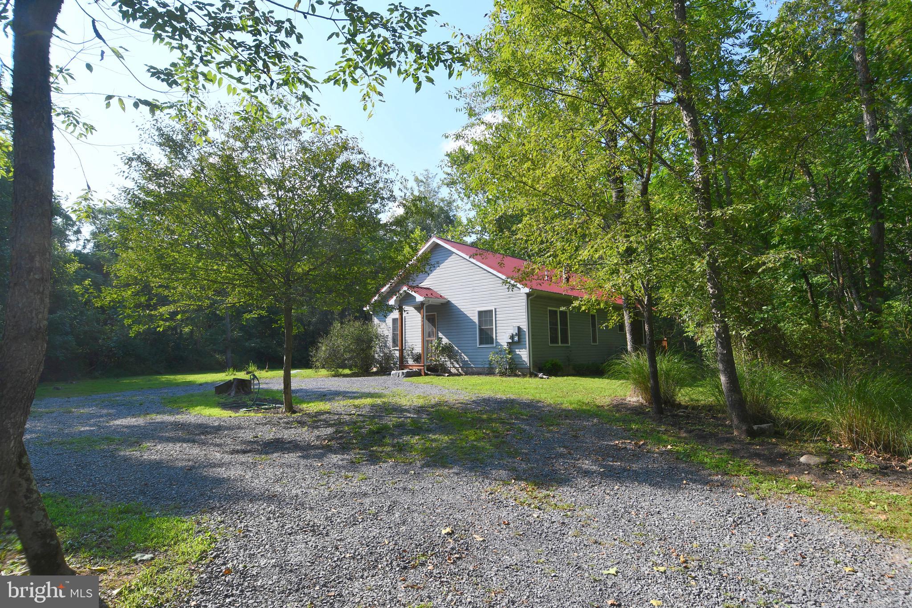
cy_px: 304
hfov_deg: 90.0
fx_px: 456
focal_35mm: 18
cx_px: 456
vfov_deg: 67.4
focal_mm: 12
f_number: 8
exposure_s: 1/250
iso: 100
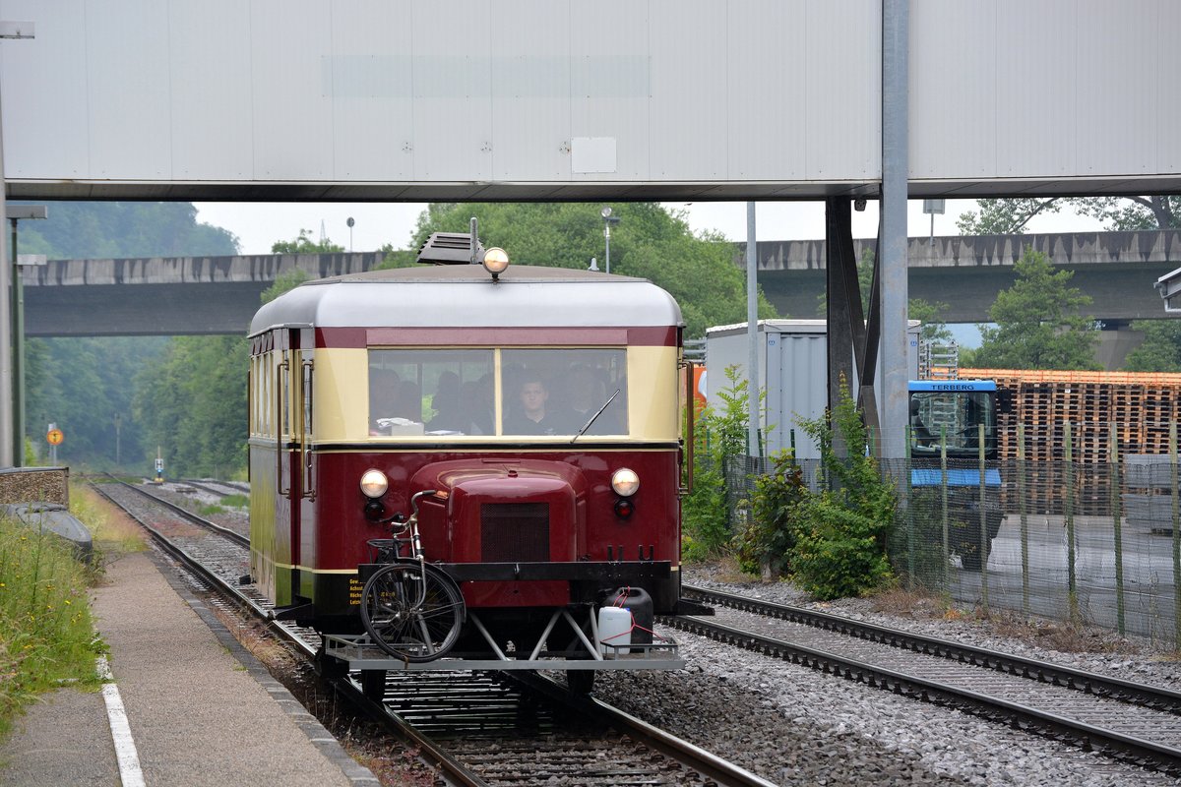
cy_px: 394
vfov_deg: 8.7
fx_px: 5166
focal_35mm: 158
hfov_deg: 13.0
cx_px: 590
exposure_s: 1/800
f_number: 6.3
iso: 400
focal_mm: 105
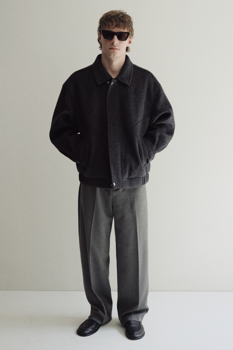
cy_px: 175
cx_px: 116
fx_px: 515
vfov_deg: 37.5
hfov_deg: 25.5
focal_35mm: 53
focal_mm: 35
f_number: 2.8
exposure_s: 1/160
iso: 320
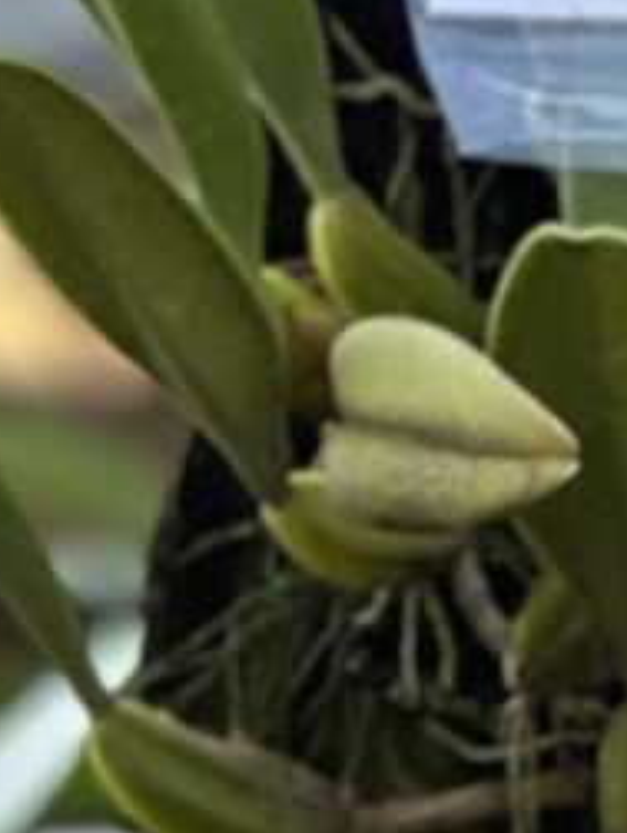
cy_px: 1766
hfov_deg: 3.4
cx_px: -597
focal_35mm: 441
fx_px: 10623
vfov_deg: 4.4
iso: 250
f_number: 2.8
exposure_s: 1/121
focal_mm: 9
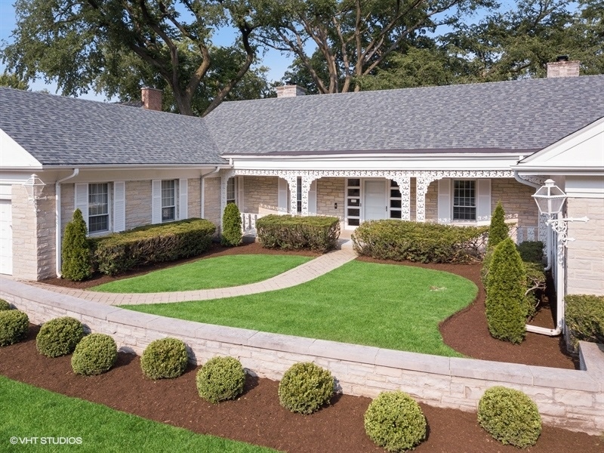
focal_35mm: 26
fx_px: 454
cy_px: 226
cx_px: 302
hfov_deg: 67.3
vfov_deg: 53.1
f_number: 2.2
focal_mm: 4.73
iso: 100
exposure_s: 1/1000
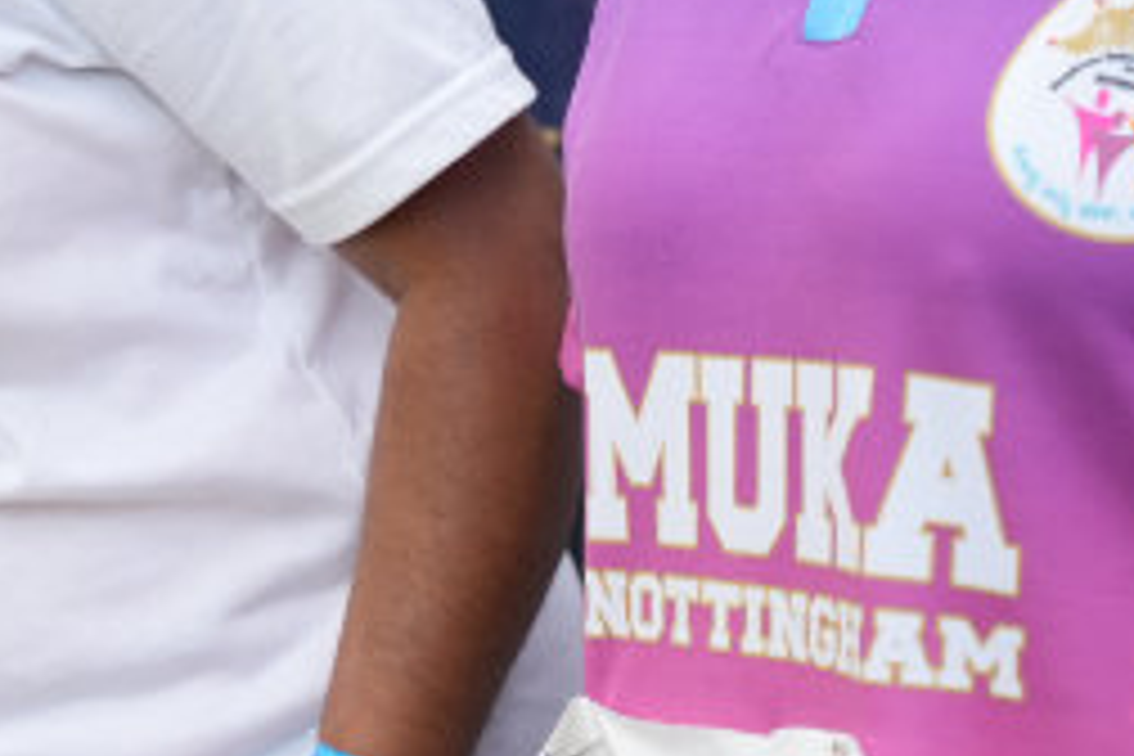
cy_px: -79
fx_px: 6168
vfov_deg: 7.0
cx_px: -567
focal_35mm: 196
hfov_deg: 10.2
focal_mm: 48.2
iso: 250
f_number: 2.8
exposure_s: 1/400
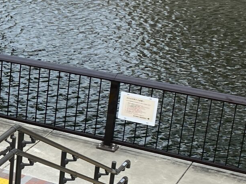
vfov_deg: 13.6
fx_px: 774
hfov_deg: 16.1
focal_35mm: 109
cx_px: -152
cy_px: 103
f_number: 1.8
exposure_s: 1/1016
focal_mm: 4.25
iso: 32
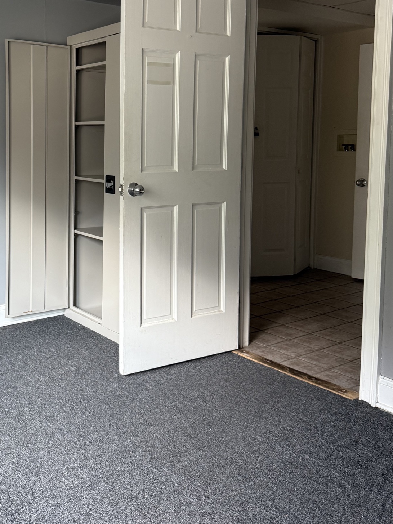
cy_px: 182
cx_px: 95
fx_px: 575
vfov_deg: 48.3
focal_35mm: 38
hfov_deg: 36.8
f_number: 1.78
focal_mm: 6.76
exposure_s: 1/113
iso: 200
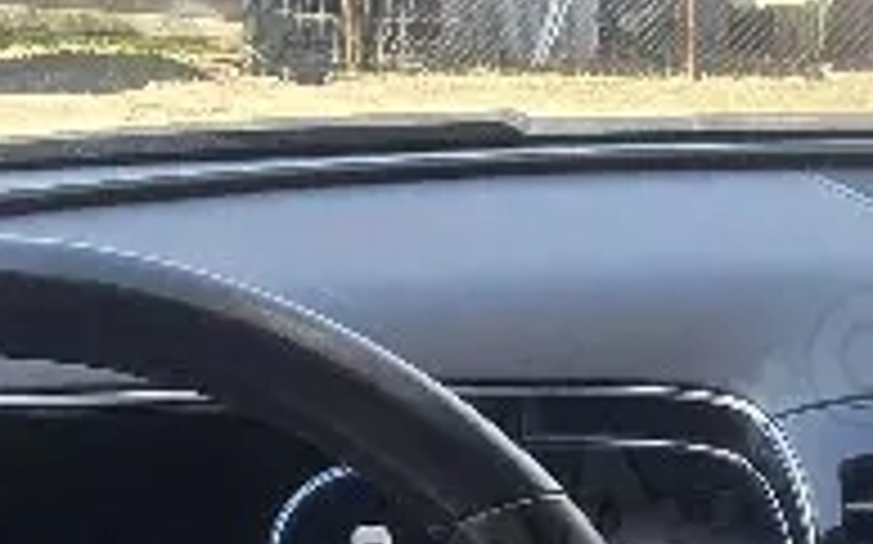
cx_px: 747
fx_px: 1688
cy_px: 679
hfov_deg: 28.1
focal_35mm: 71
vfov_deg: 17.4
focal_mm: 2.2
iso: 50
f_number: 2.2
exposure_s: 1/244
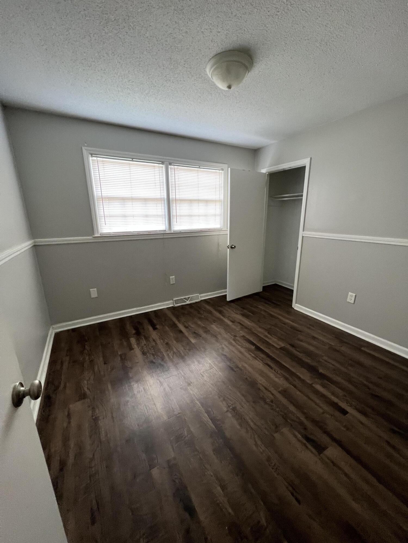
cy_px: 272
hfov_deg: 89.9
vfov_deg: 106.2
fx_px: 204
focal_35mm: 13
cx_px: 204
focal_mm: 1.57
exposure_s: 1/86
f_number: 1.8
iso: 250
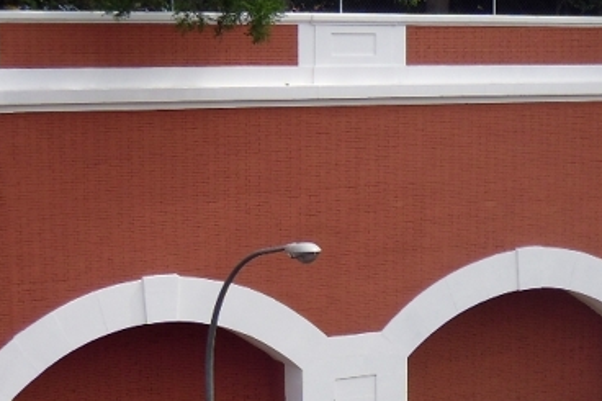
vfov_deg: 11.6
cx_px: 491
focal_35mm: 117
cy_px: 415
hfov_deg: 17.3
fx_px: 1956
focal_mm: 8.31
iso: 80
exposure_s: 1/449
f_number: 3.7
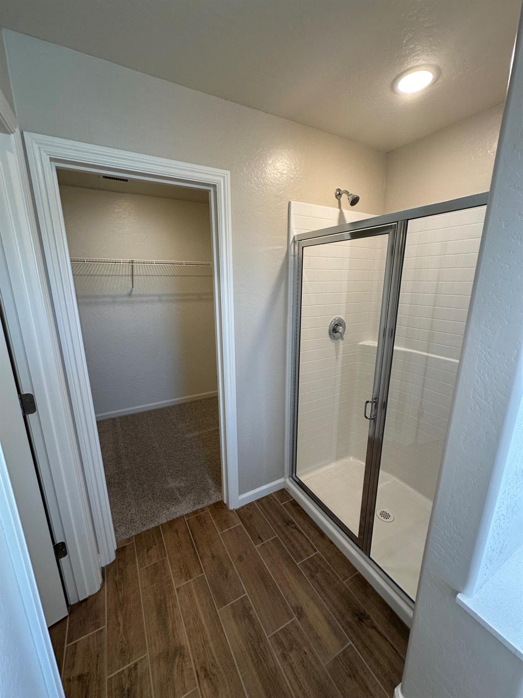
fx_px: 282
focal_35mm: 14
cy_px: 349
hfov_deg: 85.7
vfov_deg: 102.1
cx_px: 262
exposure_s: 1/120
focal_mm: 2.22
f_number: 2.2
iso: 160
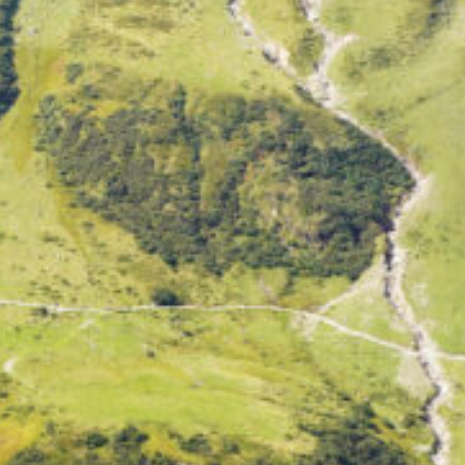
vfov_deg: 10.4
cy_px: -211
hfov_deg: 10.0
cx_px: -434
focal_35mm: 163
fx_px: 2477
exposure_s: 1/320
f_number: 5
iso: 100
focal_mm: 29
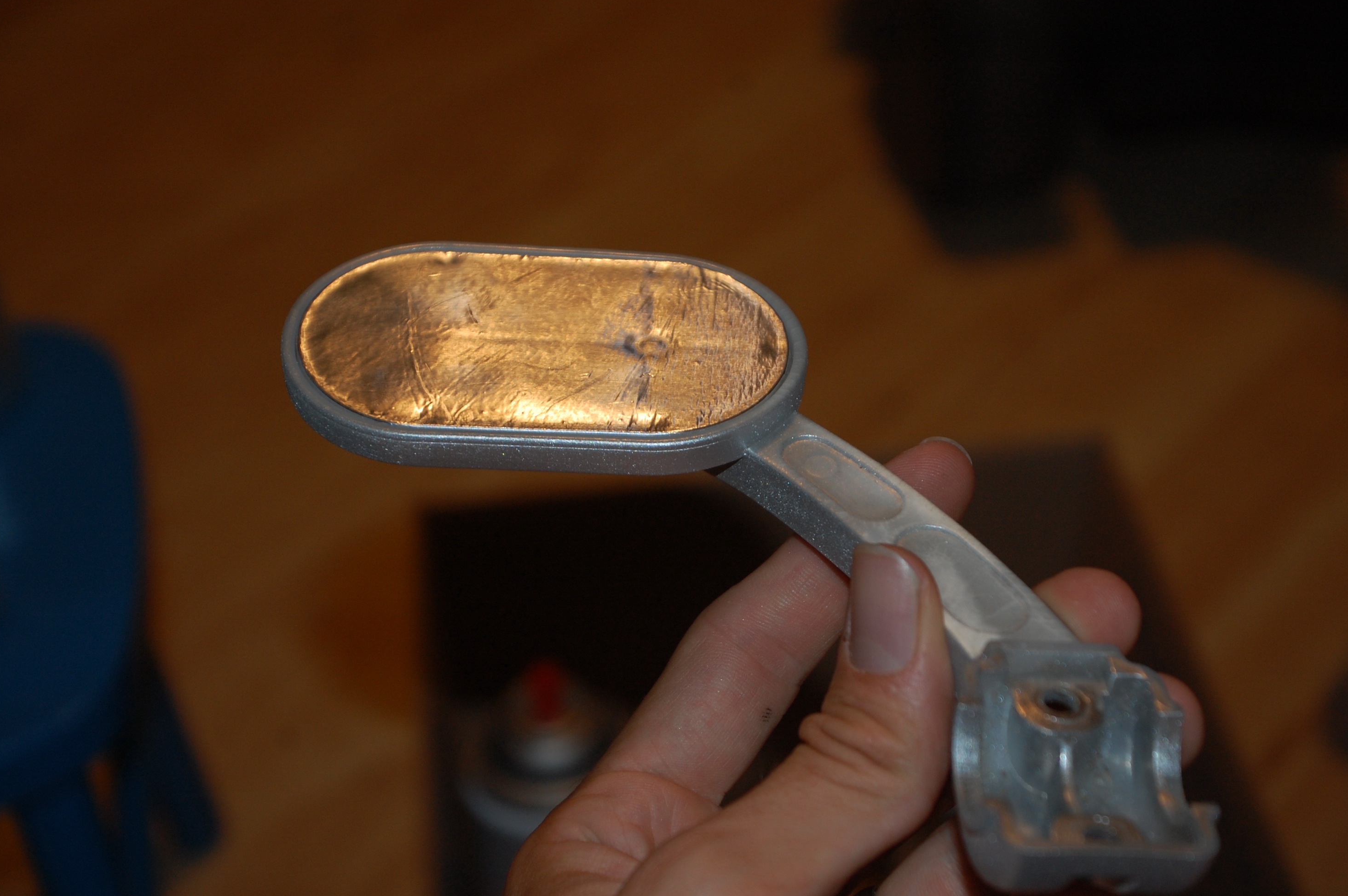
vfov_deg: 17.7
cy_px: 440
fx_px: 2881
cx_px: 674
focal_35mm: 77
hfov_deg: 26.3
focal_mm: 50
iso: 400
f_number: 4.5
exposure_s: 1/60
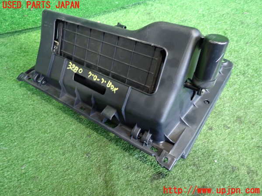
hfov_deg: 69.4
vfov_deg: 54.9
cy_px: 98
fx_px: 189
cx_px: 131
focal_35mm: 25
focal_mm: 4.5
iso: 800
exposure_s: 1/30
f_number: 2
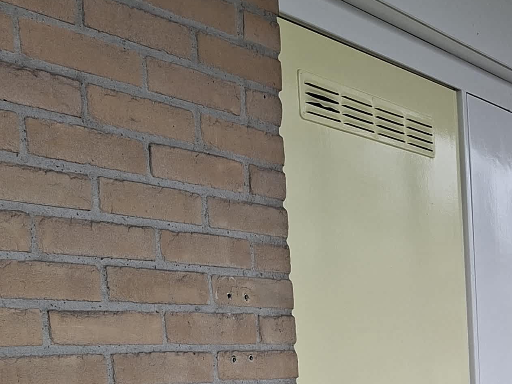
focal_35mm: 73
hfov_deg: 23.8
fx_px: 1080
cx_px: 650
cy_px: 481
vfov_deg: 18.9
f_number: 1.8
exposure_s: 1/104
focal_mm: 5.5
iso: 50
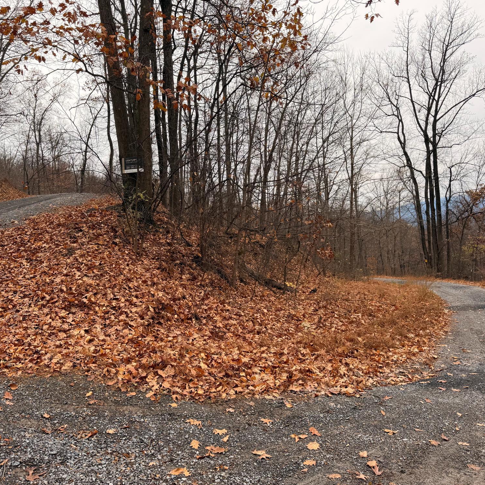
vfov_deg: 55.6
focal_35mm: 29
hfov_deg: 55.5
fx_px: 460
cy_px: 238
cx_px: 215
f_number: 1.78
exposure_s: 1/858
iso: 80
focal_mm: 6.76
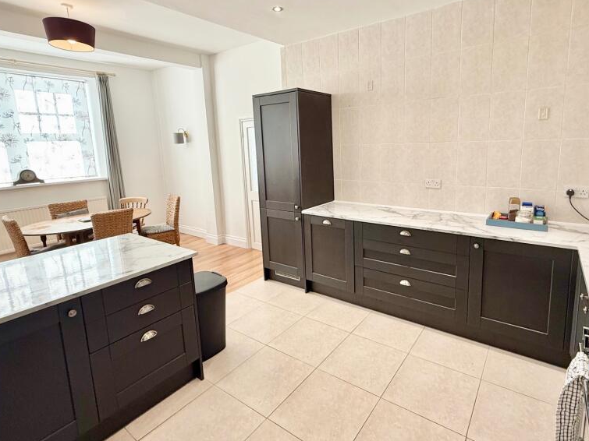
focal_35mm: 19
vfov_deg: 68.4
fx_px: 323
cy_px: 192
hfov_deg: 84.4
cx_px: 326
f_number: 2.2
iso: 100
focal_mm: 2.22
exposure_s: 1/99
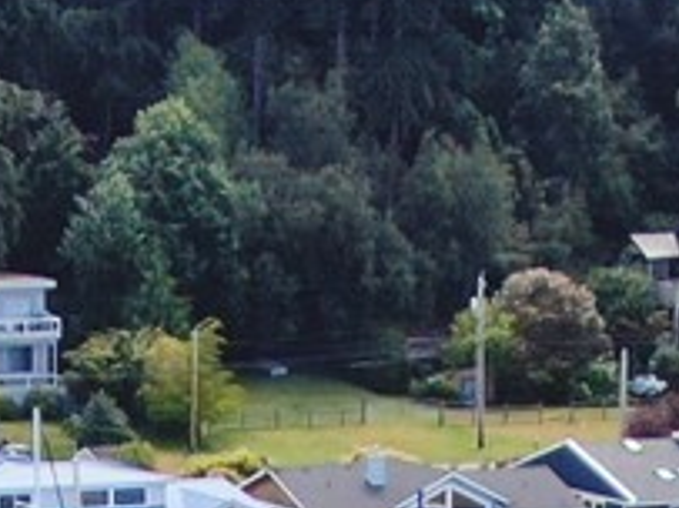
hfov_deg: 6.4
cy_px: 1852
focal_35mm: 308
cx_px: 110
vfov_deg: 4.5
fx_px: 6038
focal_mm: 6.77
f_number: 3.4
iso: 100
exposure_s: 1/500
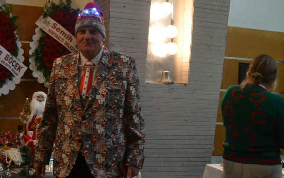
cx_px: 87
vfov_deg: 25.2
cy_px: 55
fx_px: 395
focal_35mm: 51
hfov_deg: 38.9
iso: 1400
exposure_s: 1/60
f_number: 3.8
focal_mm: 20
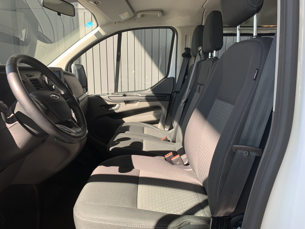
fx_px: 229
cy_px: 114
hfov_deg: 67.3
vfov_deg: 53.1
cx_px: 152
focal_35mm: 26
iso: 25
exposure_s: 1/195
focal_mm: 4.25
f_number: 1.8
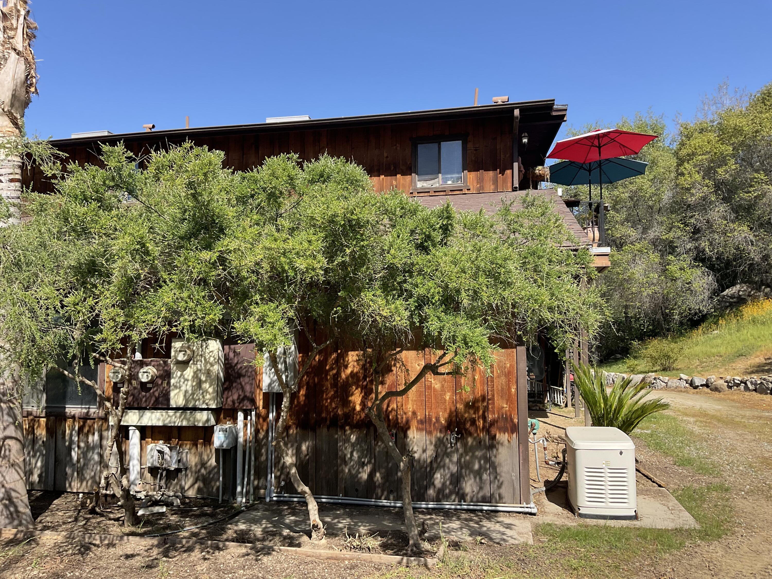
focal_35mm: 29
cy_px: 290
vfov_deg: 48.2
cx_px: 386
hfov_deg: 61.7
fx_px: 647
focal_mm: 3
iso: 16
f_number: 1.8
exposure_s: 1/978
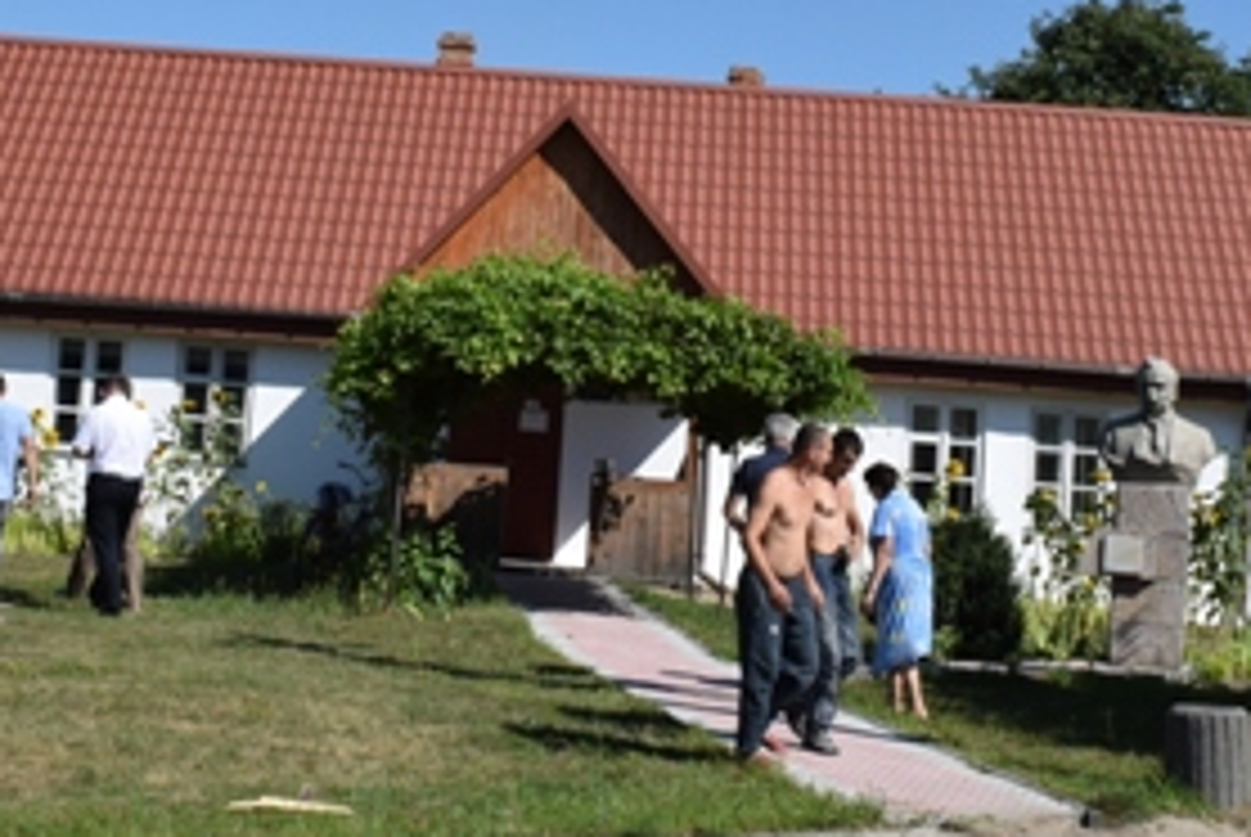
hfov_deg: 29.2
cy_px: 58
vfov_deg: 19.4
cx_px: 598
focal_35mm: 69
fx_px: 2400
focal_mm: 20
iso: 400
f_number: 13
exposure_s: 1/640
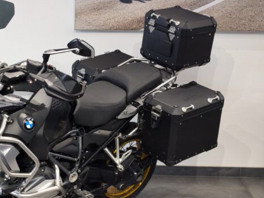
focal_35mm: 76
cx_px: 49
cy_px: 137
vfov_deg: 19.3
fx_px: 580
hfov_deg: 25.2
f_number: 1.6
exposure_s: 1/100
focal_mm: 6.57
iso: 250
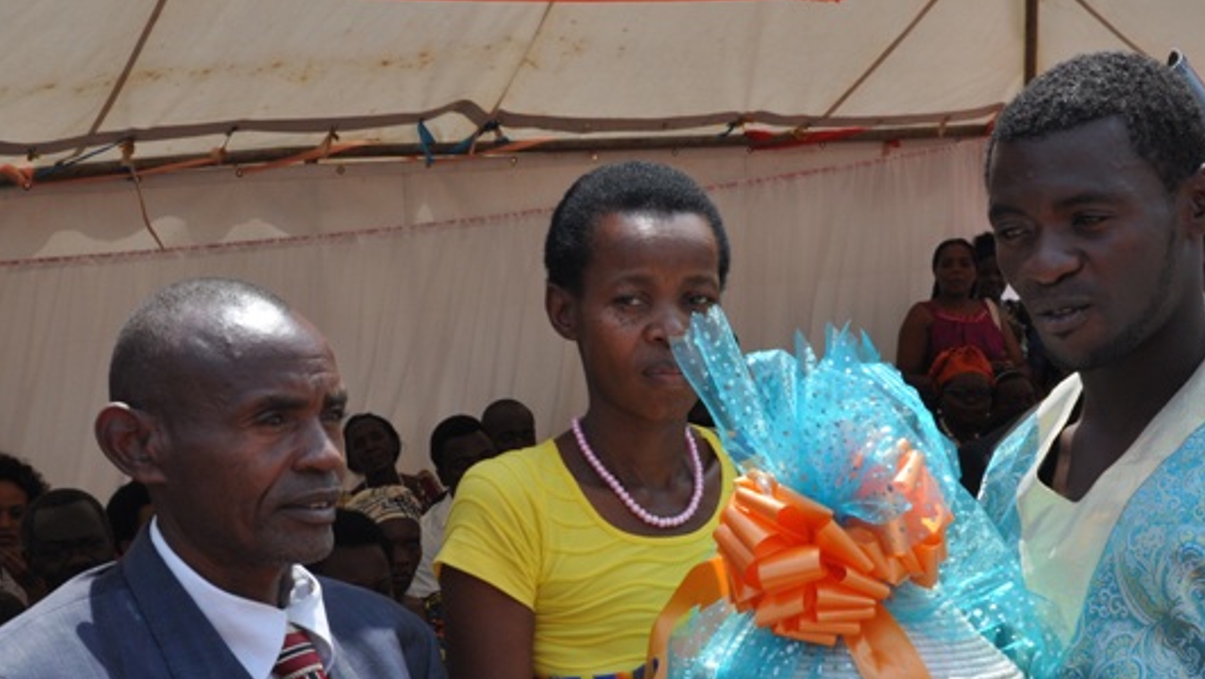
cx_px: 650
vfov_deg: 16.7
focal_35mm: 72
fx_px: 2301
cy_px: 500
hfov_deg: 29.3
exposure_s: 1/500
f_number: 11
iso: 500
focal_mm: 34
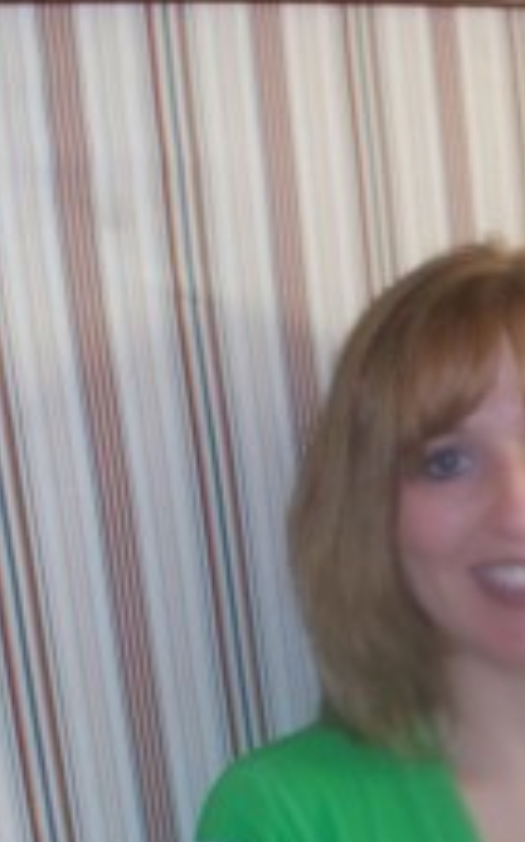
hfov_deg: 16.6
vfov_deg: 26.6
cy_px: 598
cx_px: 506
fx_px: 1766
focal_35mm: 77
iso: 200
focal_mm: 7.54
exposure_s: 1/30
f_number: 2.8
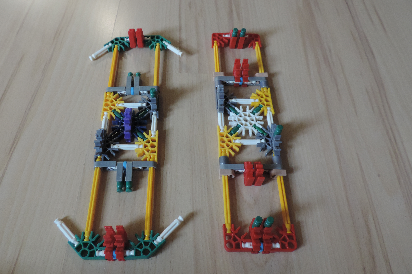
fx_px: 332
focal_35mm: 29
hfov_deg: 63.5
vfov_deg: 44.9
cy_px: 128
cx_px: 184
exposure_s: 1/30
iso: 360
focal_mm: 4.3
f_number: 3
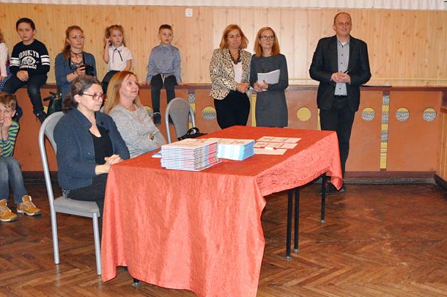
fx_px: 570
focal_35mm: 46
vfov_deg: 29.1
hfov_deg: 42.3
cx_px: 296
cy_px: 177
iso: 2000
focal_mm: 22
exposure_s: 1/60
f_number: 5
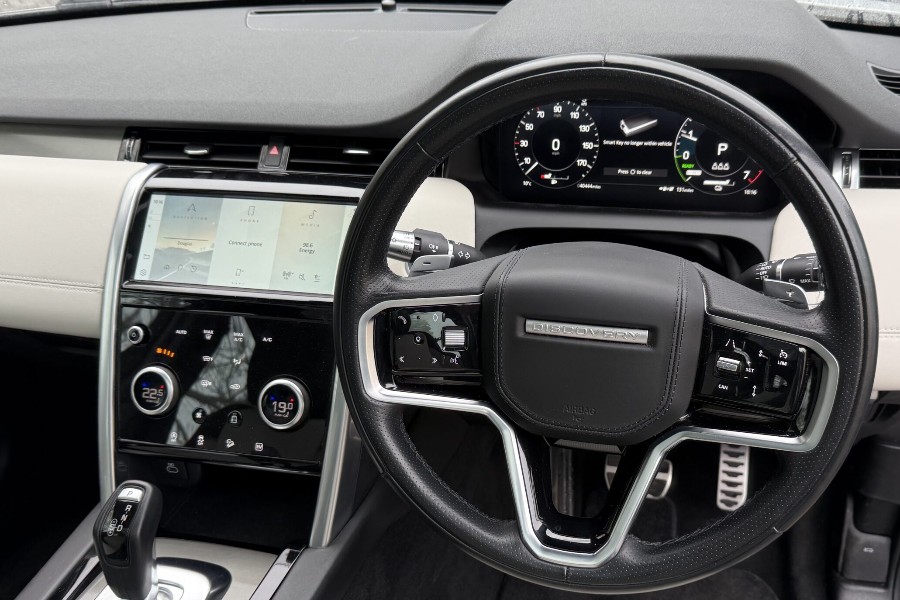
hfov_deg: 60.0
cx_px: 516
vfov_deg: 42.3
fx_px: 775
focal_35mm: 31
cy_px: 329
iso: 125
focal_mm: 6.76
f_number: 1.78
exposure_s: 1/121
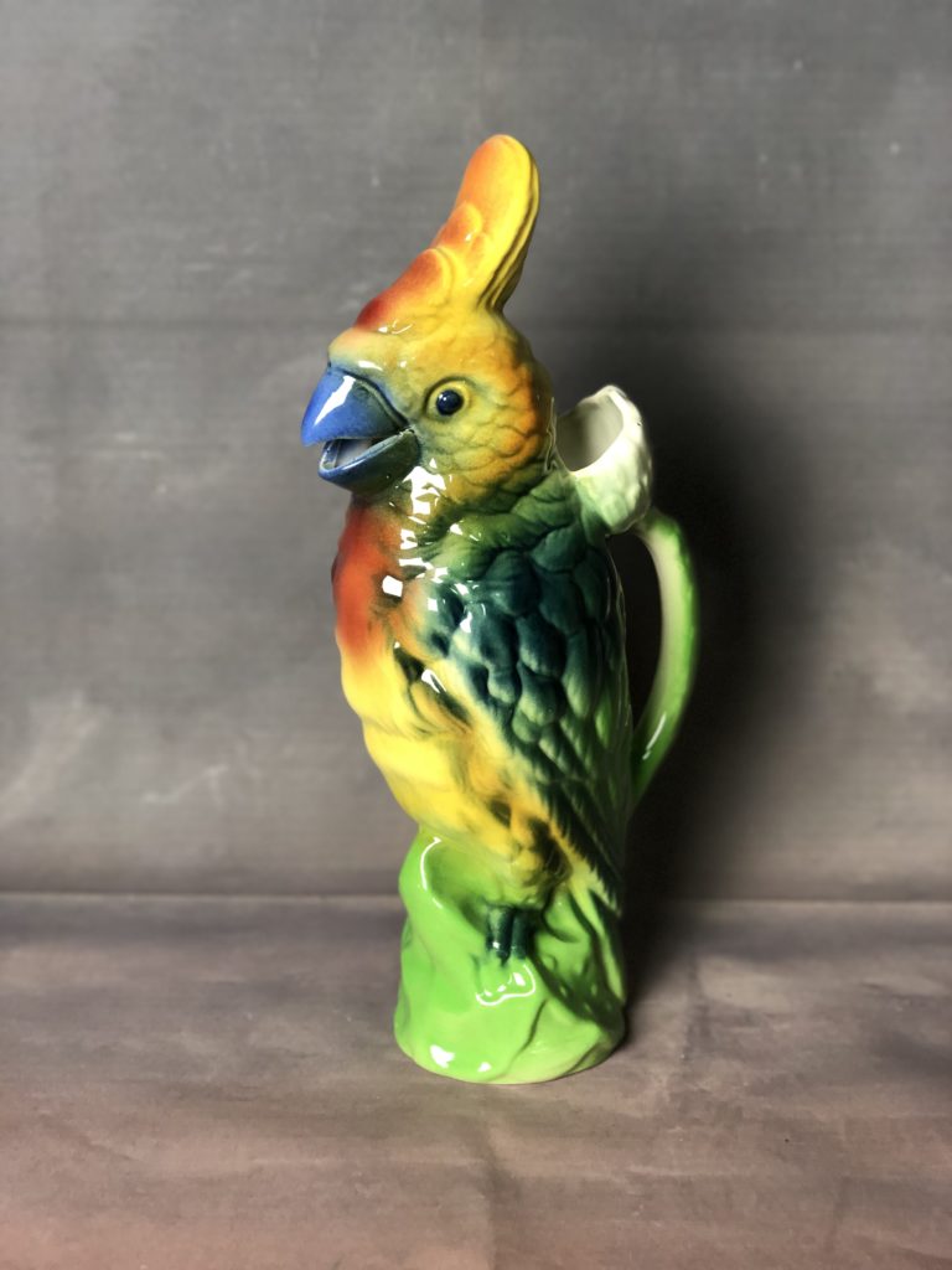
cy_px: 635
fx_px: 1907
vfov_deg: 36.8
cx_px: 476
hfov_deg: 28.0
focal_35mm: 52
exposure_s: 1/33
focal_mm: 6
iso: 125
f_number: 2.4
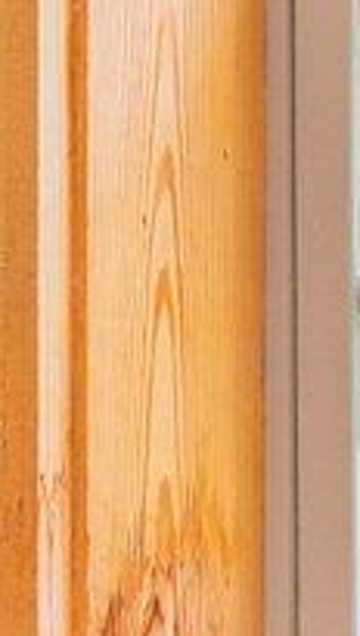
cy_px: 847
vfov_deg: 6.8
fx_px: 5288
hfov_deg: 3.9
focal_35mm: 313
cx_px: 289
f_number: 9
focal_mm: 30
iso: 800
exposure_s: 1/60
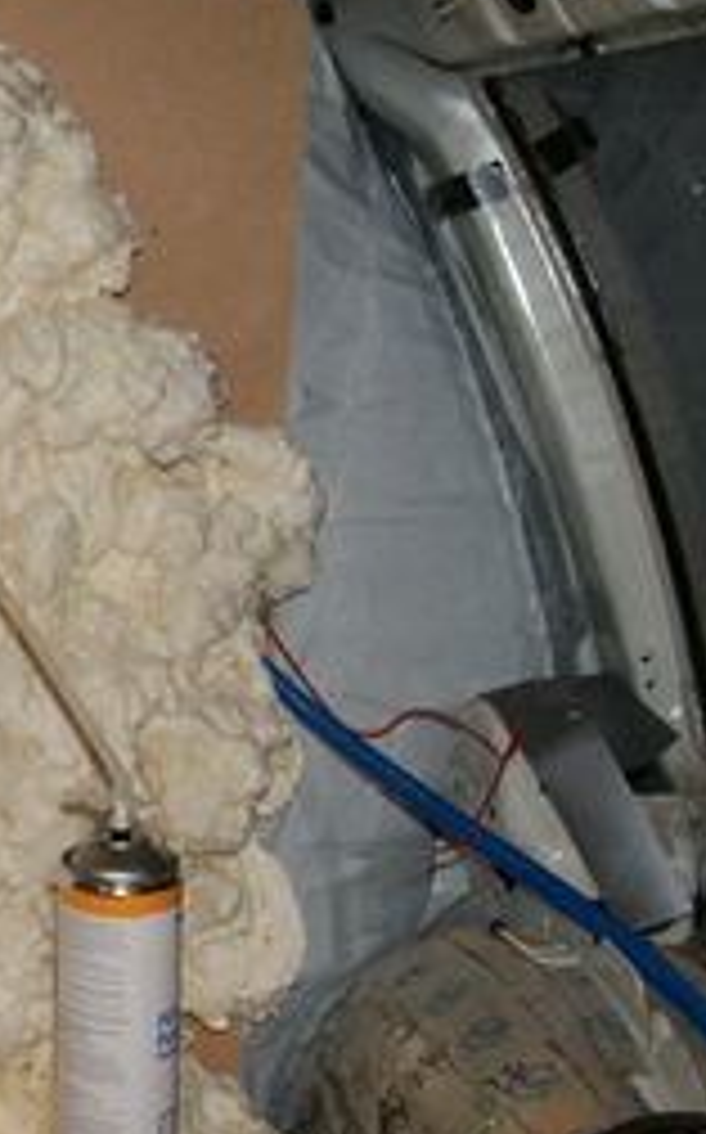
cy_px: 538
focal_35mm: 70
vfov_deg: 29.4
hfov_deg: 15.5
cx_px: -625
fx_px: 2160
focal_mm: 18
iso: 400
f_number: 5.6
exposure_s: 1/60
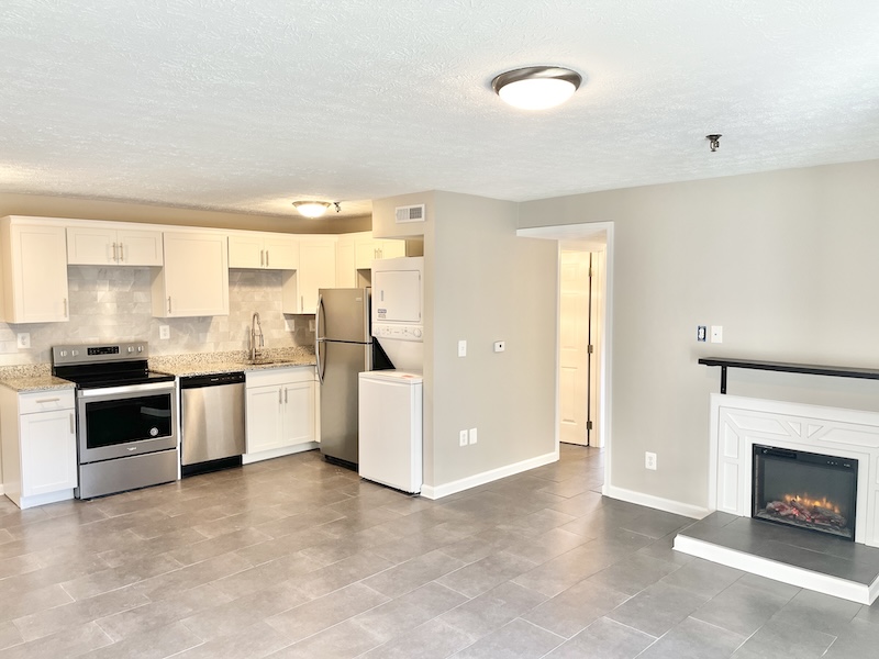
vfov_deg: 53.1
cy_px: 330
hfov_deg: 67.3
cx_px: 440
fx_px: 660
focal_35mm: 26
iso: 80
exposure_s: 1/60
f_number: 1.6
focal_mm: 5.1
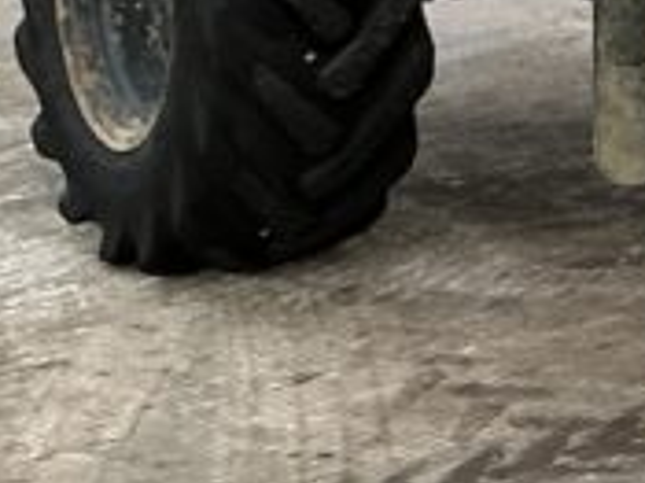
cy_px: -446
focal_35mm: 164
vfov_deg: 8.6
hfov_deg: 10.6
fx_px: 3054
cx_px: 1467
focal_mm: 3
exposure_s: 1/509
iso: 25
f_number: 1.8
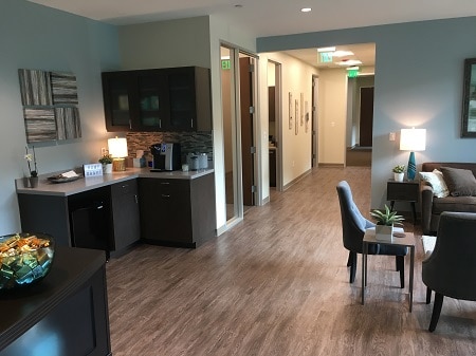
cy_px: 178
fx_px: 399
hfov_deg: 61.7
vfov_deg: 48.2
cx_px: 238
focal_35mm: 29
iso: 50
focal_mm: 4.15
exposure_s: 1/30
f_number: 2.2
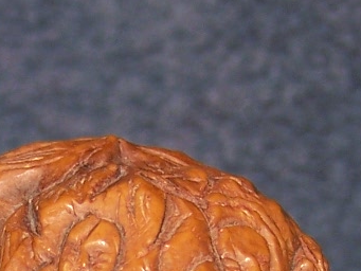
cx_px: 64
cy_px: 375
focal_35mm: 173
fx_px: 1805
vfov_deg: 8.4
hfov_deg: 11.4
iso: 80
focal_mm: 6.3
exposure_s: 1/60
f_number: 2.8
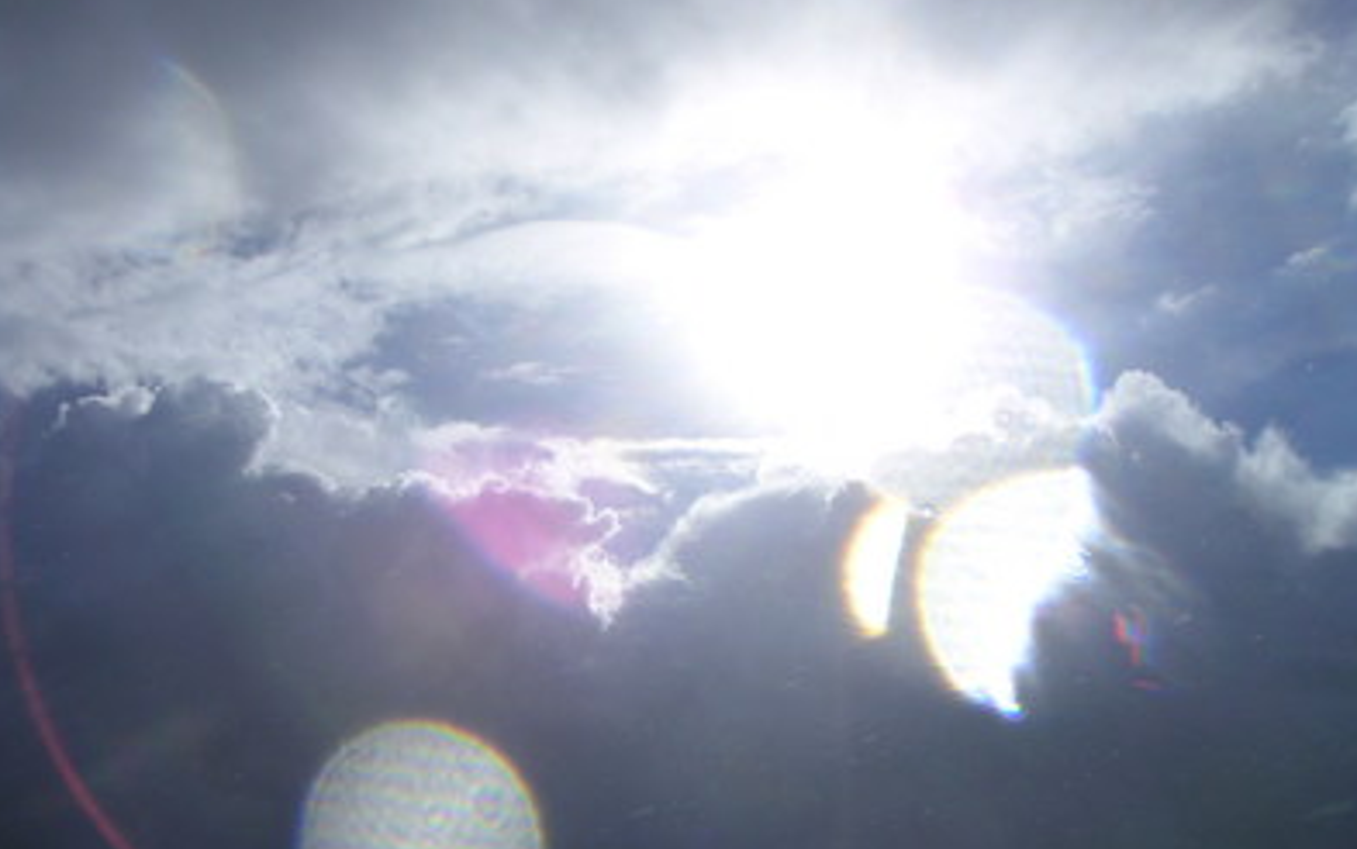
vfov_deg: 31.3
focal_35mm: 41
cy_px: 380
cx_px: 677
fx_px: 1517
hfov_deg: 48.2
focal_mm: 6
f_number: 6.7
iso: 50
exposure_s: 1/1000
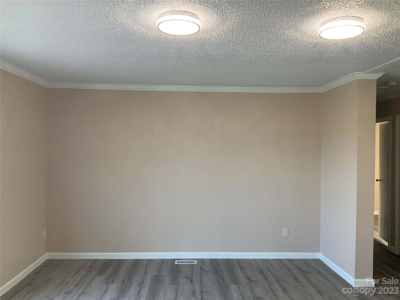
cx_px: 200
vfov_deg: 48.2
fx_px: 335
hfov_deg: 61.7
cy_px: 150
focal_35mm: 29
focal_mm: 3
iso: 50
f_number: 1.8
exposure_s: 1/120
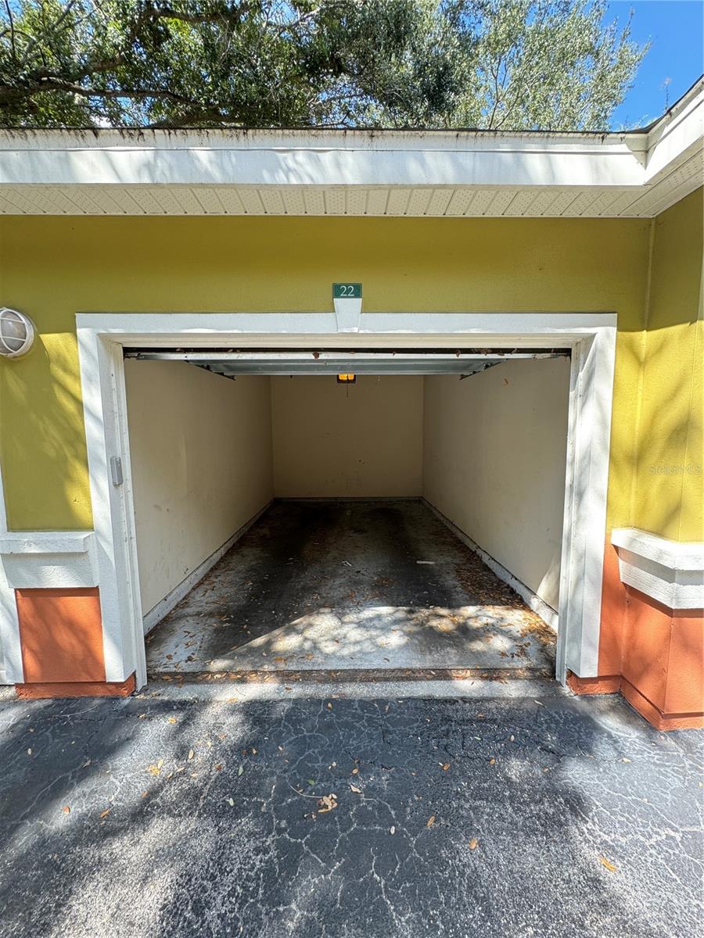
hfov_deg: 85.7
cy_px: 469
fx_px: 380
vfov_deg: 102.1
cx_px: 352
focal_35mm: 14
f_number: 2.2
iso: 64
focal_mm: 2.22
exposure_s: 1/99
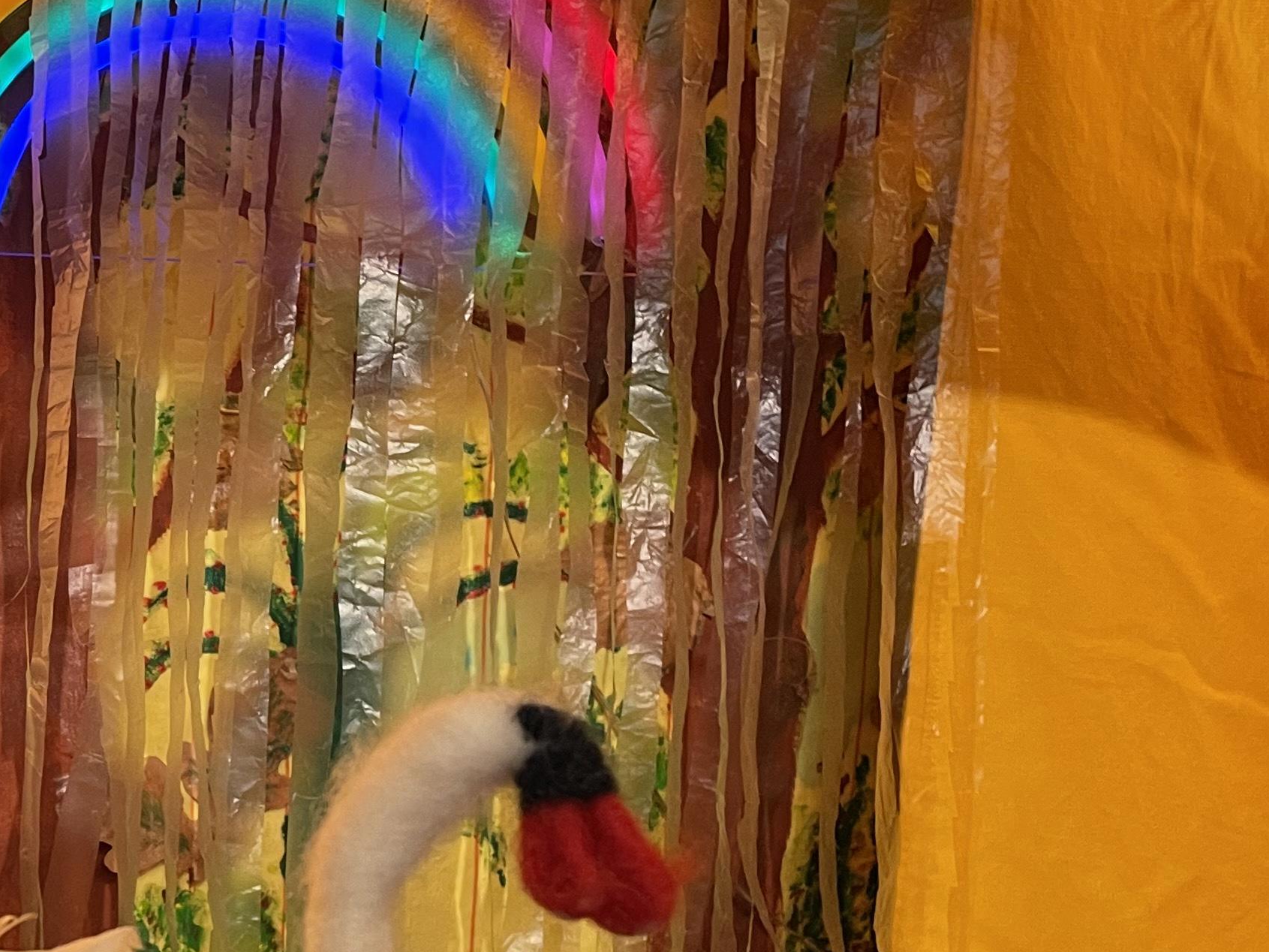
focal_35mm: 62
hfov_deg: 28.6
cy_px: 677
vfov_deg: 23.5
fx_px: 2273
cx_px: -97
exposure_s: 1/50
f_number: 1.6
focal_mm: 4.2
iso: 125
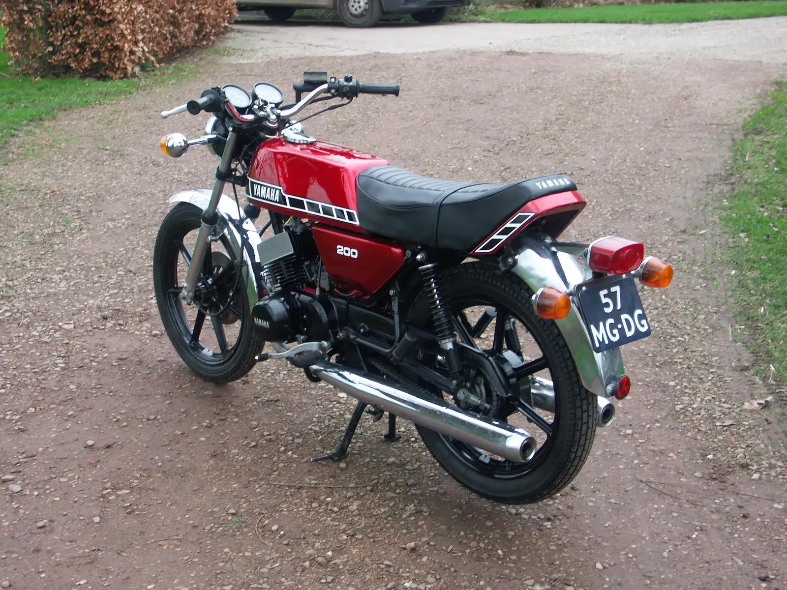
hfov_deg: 35.5
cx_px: 394
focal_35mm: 54
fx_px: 1228
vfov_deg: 27.0
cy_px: 295
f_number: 3.2
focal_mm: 13.82
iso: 100
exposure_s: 1/20
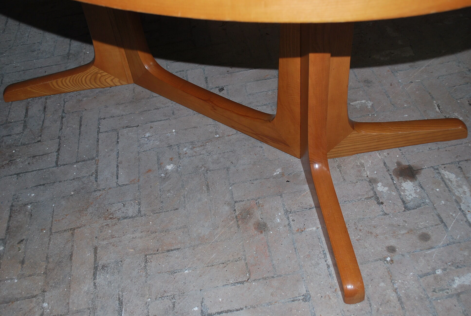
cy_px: 158
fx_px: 472
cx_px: 236
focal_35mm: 36
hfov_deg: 53.1
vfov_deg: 37.0
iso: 200
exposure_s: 1/60
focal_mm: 24
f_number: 4.2
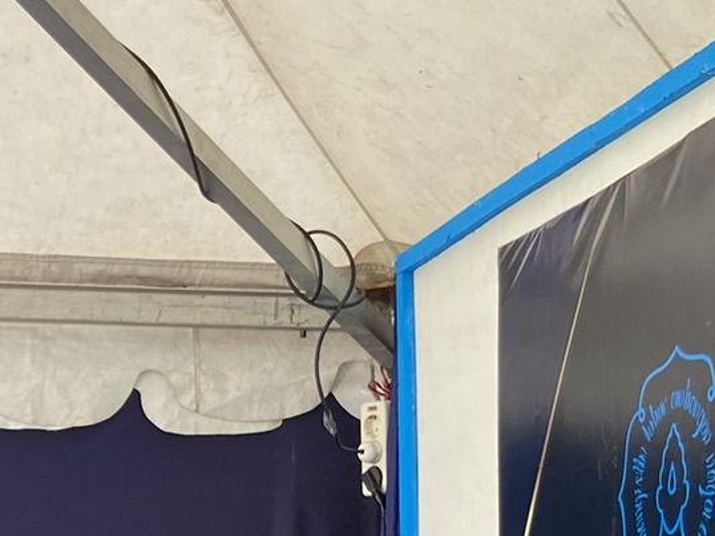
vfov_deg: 14.2
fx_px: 2044
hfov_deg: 19.2
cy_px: 753
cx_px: -20
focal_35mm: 99
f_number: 1.8
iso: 64
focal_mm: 4.25
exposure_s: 1/100
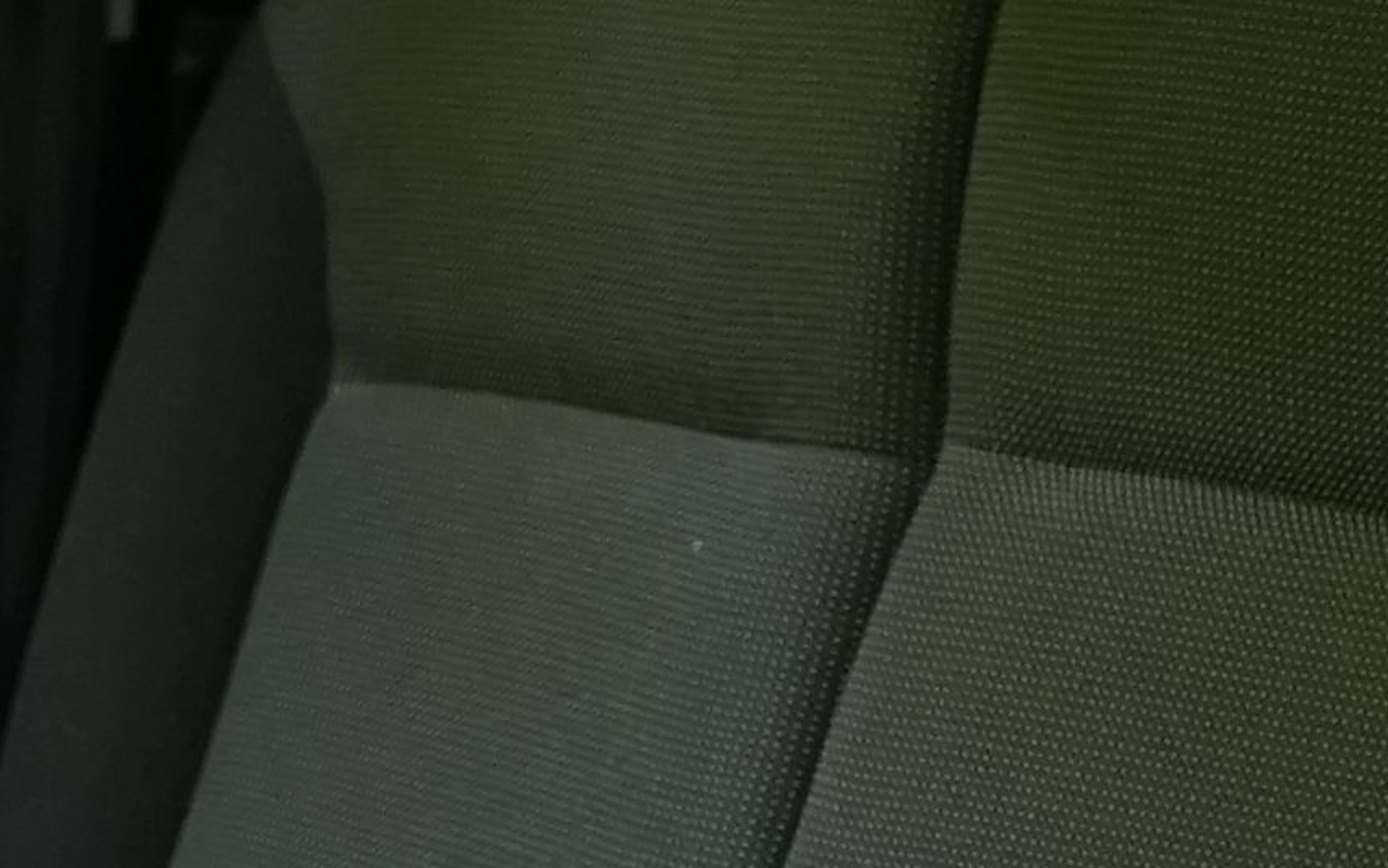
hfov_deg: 10.5
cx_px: 360
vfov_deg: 6.2
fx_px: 7565
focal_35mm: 200
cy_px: 2375
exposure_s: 1/15
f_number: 4
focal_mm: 28
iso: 1250
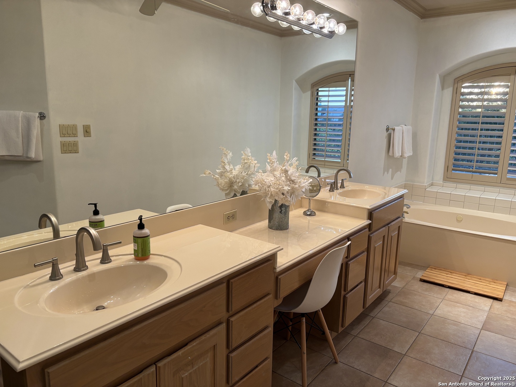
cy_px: 194
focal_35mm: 26
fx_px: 388
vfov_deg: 53.1
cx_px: 258
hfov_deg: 67.3
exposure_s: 1/120
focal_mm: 5.96
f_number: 1.6
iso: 100
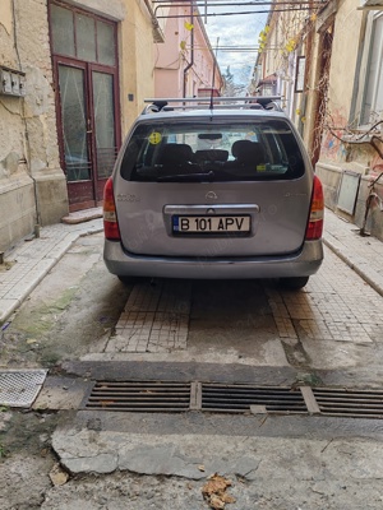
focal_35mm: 27
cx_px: 192
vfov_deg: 65.3
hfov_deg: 51.4
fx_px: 398
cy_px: 255
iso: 64
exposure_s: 1/100
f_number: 1.9
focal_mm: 6.12
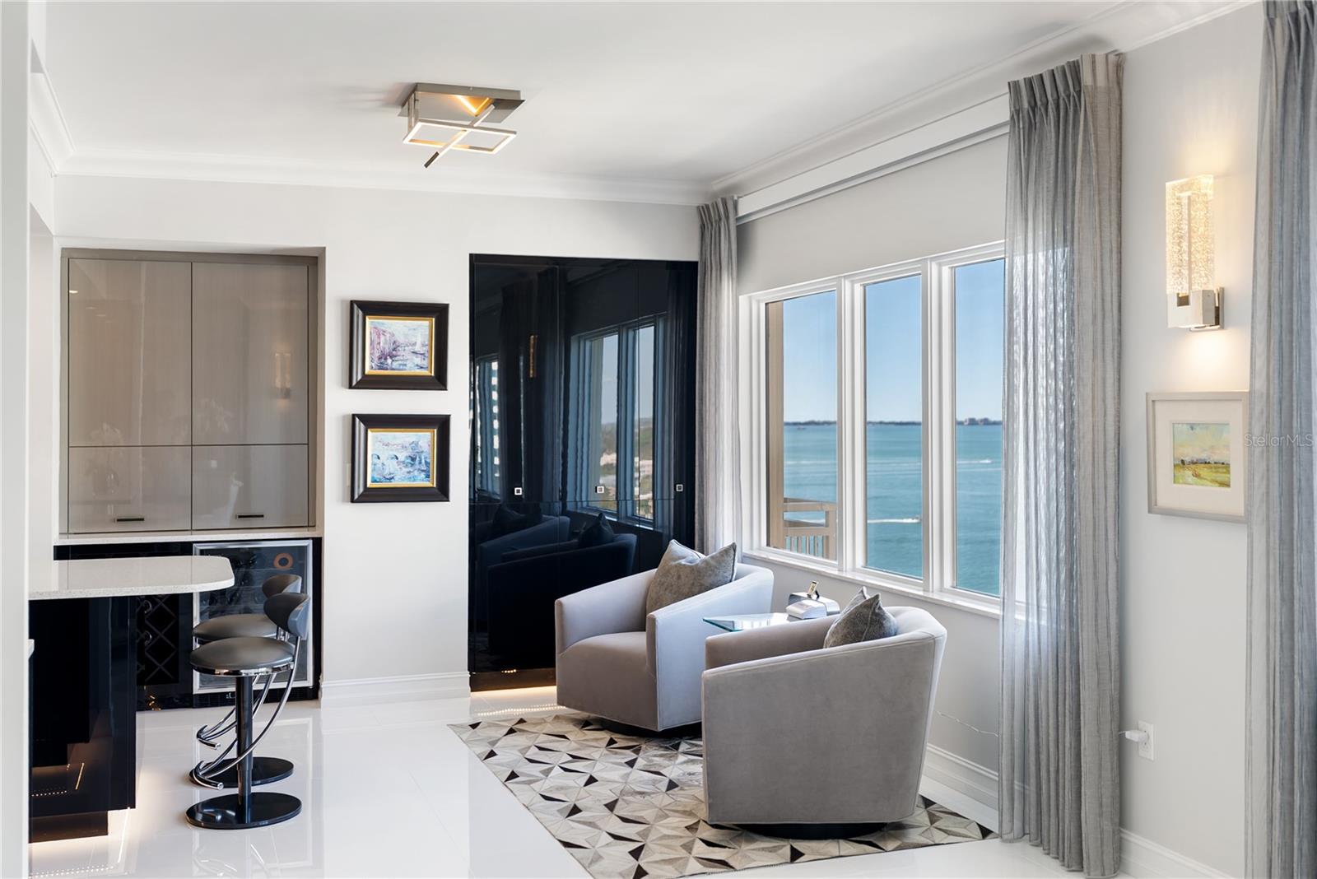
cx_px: 658
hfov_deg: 54.4
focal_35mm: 35
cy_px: 440
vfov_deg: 37.9
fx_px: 1281
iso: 80
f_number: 2.8
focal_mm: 35
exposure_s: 1/15
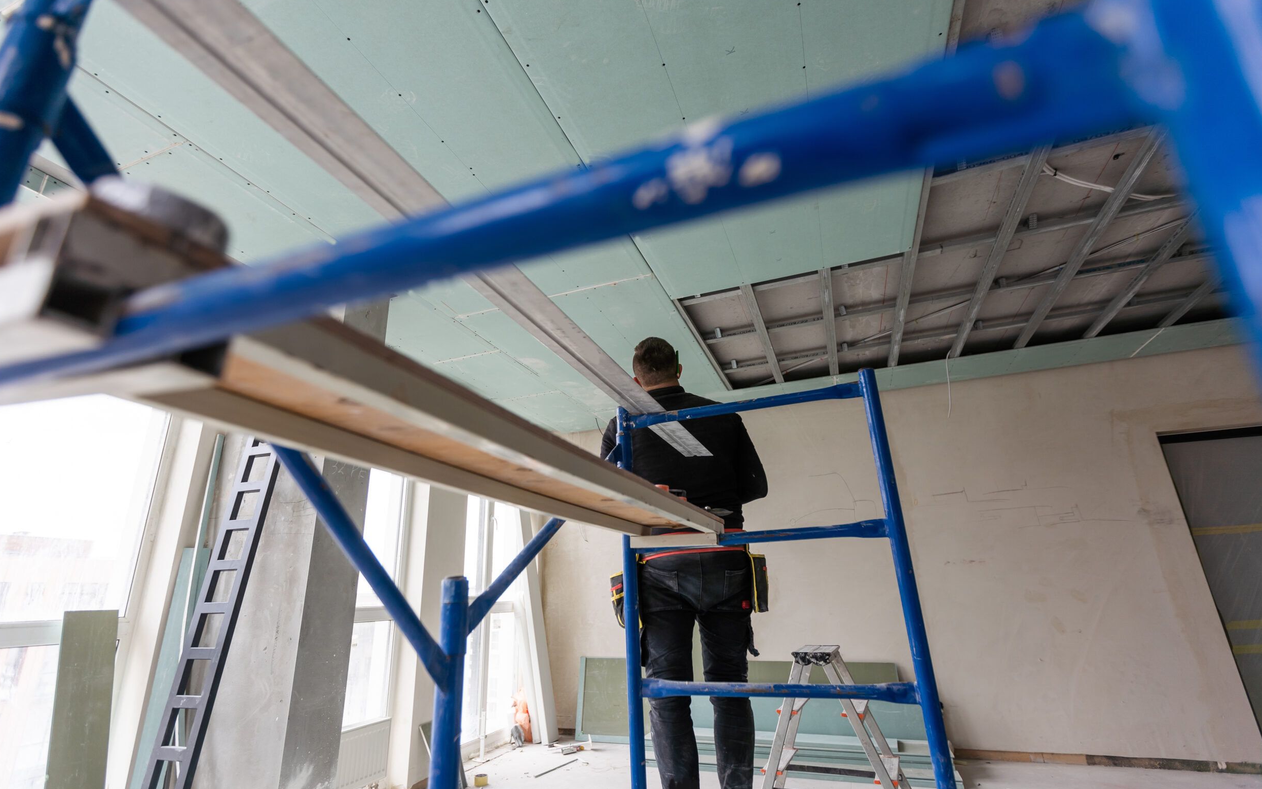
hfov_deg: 94.3
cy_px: 391
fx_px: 585
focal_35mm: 17
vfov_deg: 68.0
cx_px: 610
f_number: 2.8
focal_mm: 16
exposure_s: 1/160
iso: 100
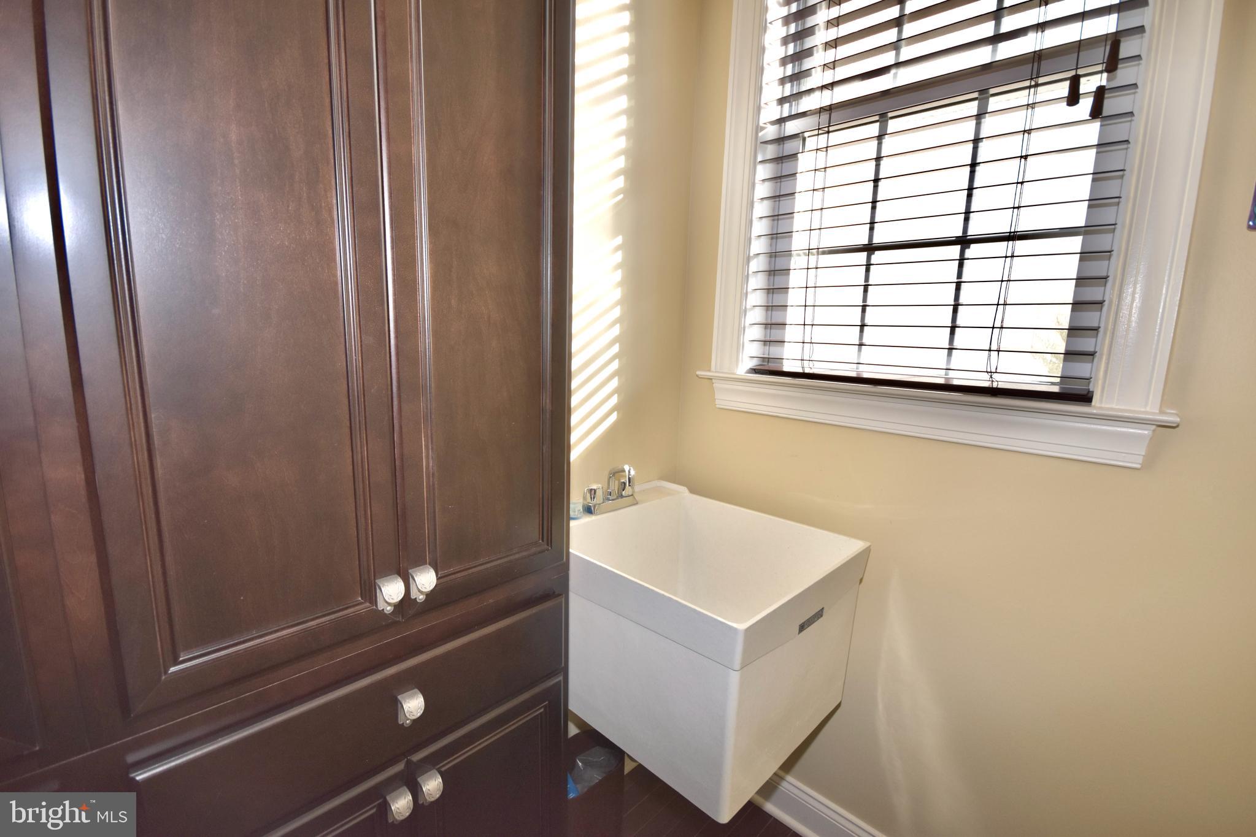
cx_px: 628
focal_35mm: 15
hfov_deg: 100.4
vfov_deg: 77.3
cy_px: 418
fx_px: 523
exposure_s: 1/60
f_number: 5.6
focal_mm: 10
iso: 400
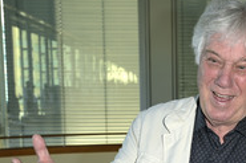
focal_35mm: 83
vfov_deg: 16.2
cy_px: 147
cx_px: 223
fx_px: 567
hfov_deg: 23.8
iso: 500
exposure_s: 1/125
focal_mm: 34
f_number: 5.6
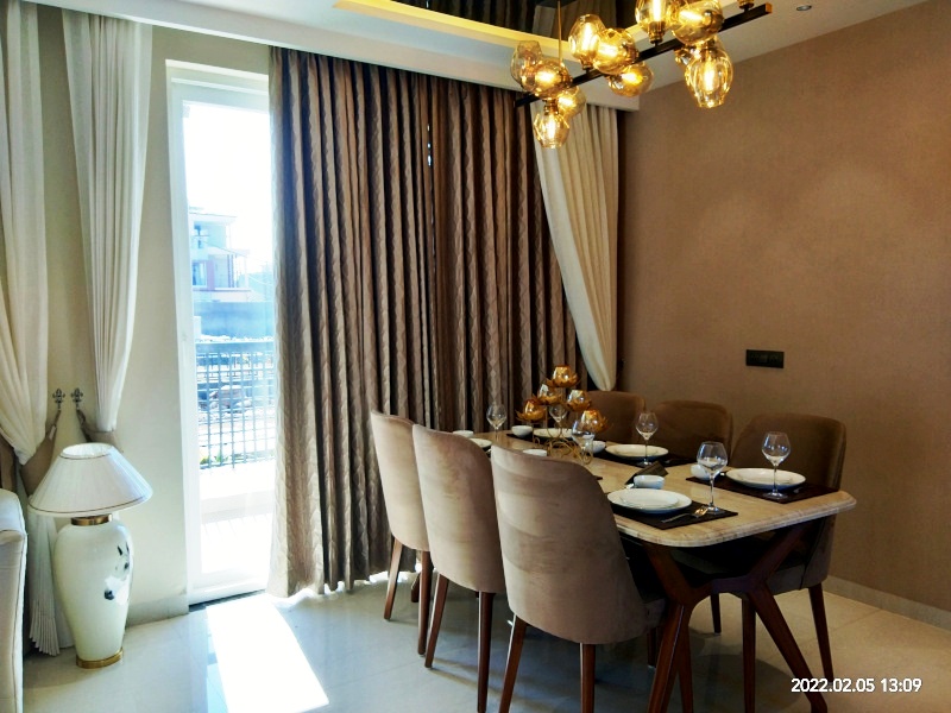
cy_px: 356
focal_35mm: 29
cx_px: 476
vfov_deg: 48.2
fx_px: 797
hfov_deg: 61.7
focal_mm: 3.55
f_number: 2
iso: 135
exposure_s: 1/100
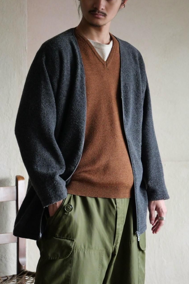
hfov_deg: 14.9
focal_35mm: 92
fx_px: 724
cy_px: 143
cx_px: 91
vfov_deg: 22.1
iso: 3200
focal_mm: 44
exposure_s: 1/60
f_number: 3.9
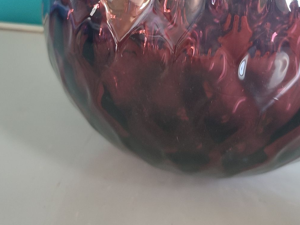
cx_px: 164
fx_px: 433
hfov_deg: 38.2
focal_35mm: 50
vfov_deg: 28.1
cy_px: 24
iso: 649
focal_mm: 6.04
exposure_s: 1/20
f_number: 1.9
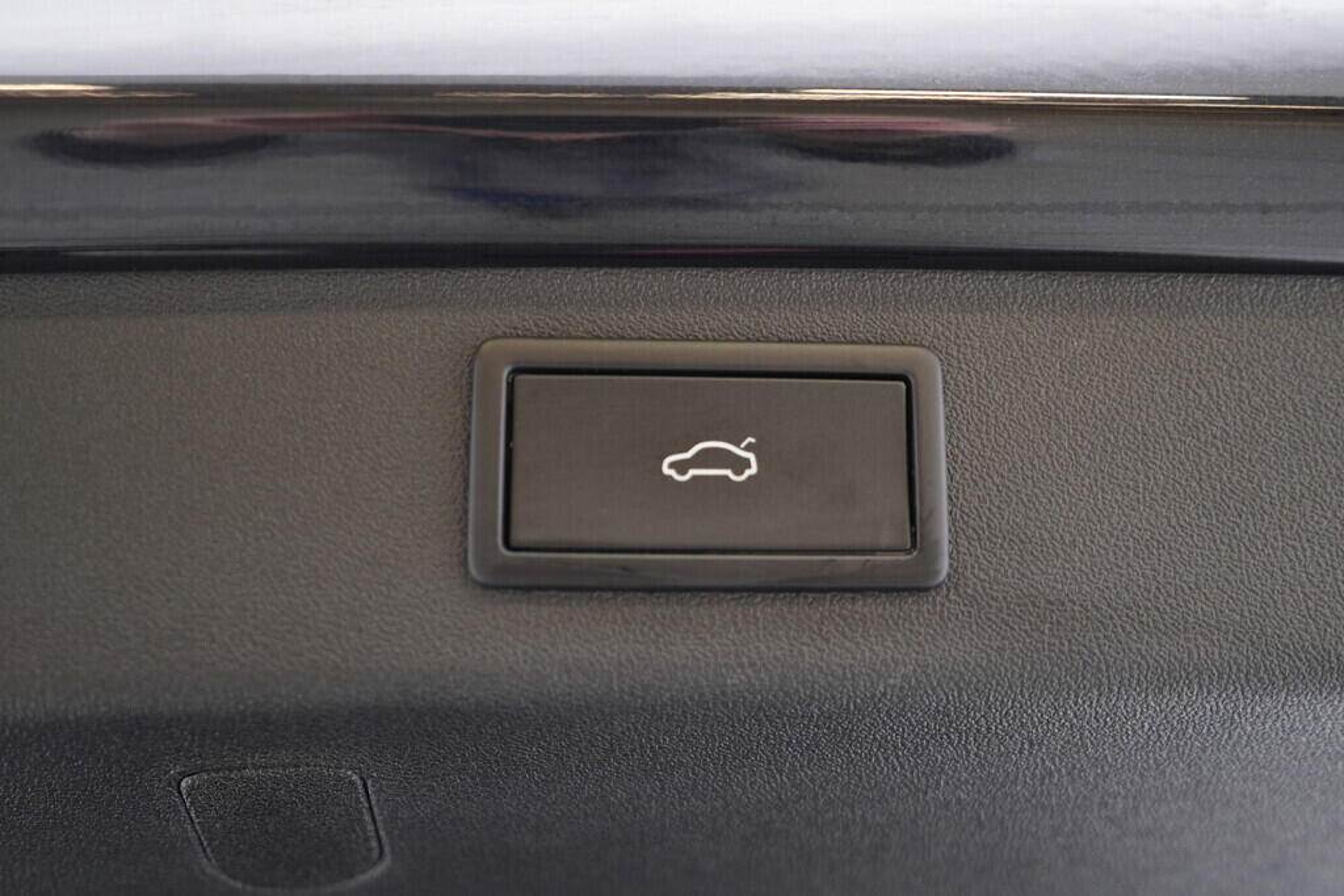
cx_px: 672
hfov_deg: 53.1
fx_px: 1344
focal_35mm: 36
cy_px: 448
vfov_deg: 36.9
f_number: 2.8
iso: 400
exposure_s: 1/40
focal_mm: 24
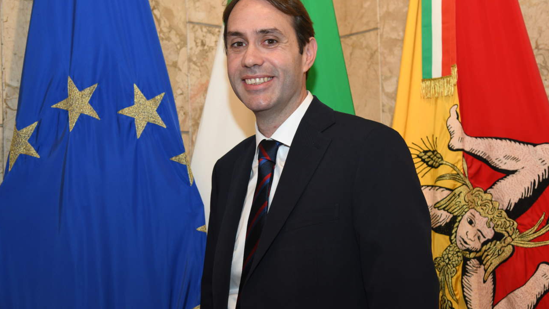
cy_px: 135
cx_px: 274
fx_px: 888
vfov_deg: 19.7
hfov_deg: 34.4
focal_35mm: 61
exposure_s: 1/80
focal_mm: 58
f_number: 5.6
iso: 800
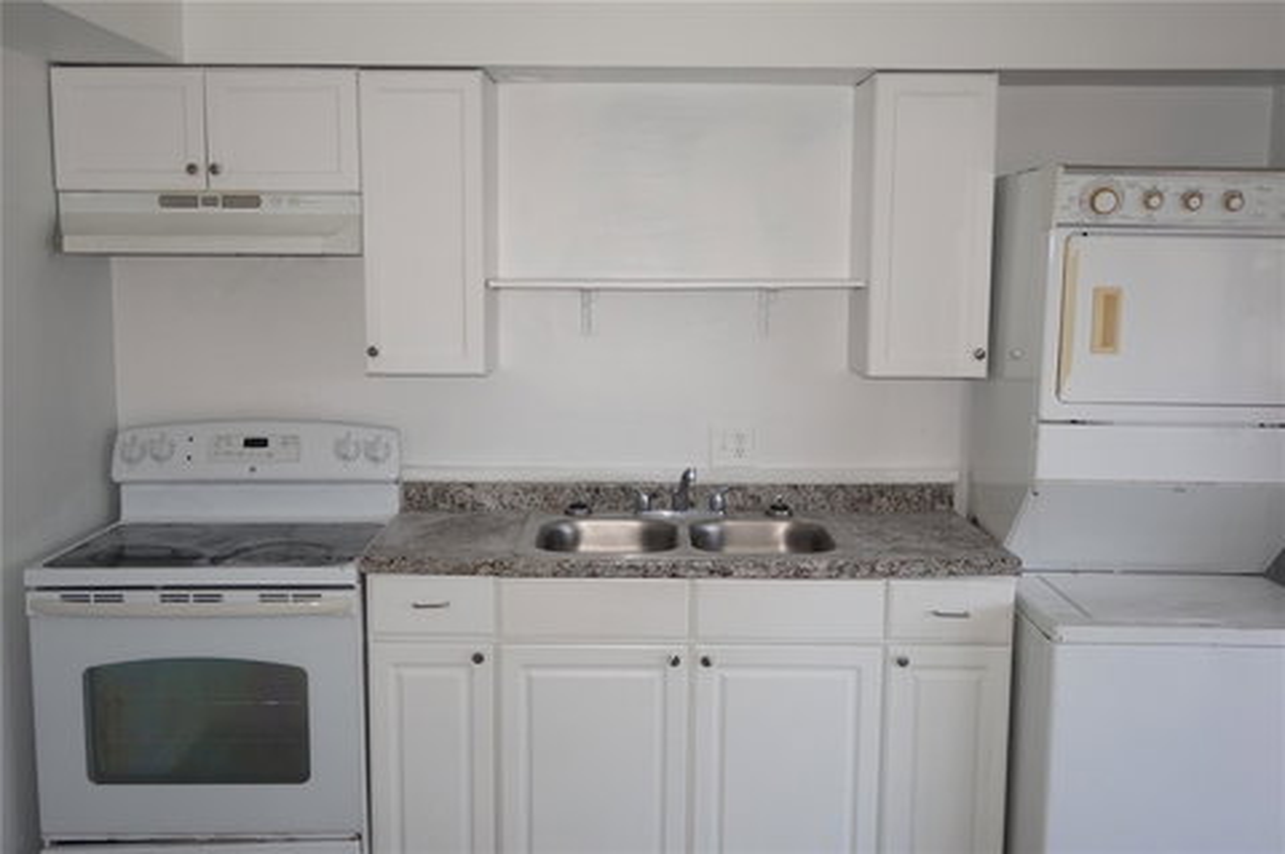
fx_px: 1230
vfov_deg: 38.3
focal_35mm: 34
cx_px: 642
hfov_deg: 55.2
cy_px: 427
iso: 250
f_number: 4
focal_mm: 23
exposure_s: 1/160
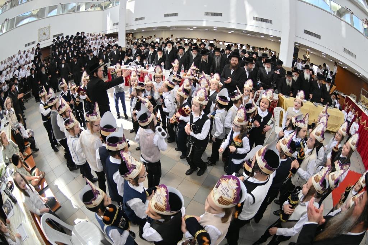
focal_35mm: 15
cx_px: 184
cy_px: 122
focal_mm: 10.5
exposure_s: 1/160
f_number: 2.8
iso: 50
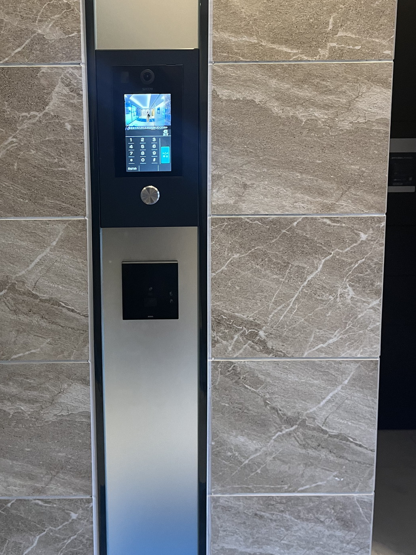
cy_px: 198
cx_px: 152
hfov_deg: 39.3
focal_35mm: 36
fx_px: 577
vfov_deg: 50.7
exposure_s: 1/50
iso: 200
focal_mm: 5.1
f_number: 1.6
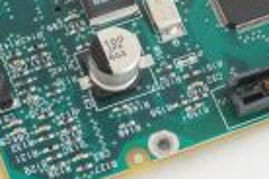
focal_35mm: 217
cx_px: 195
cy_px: -106
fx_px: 1621
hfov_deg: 9.5
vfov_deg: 6.2
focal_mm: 50
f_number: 14
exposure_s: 1/125
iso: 1600
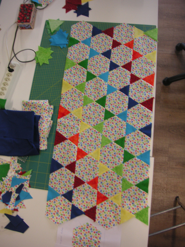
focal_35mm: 37
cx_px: 92
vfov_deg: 50.1
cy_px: 124
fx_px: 264
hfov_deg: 38.7
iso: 50
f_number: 2.8
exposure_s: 1/45
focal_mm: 6.1
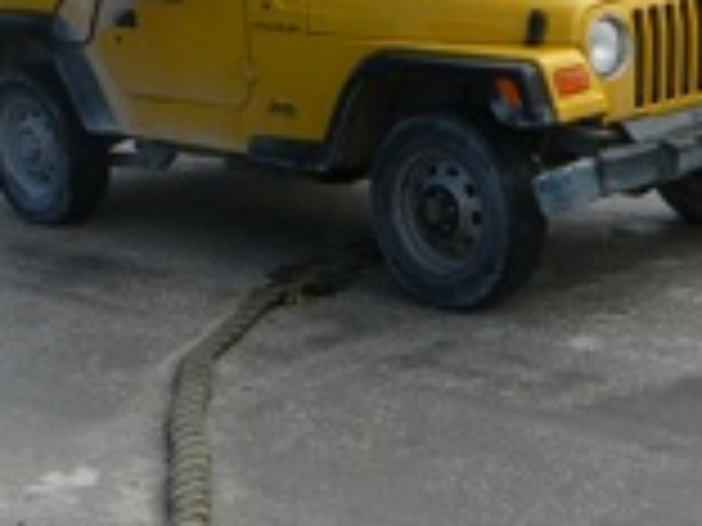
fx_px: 1825
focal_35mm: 90
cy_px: 360
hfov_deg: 21.6
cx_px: 518
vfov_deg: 16.4
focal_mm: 5.2
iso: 80
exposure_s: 1/800
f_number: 2.8
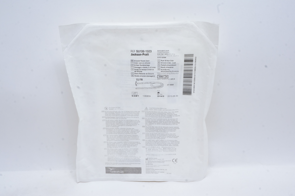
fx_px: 319
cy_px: 98
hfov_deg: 49.6
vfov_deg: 34.1
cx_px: 148
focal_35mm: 39
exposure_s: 1/6
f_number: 20
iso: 800
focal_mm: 26
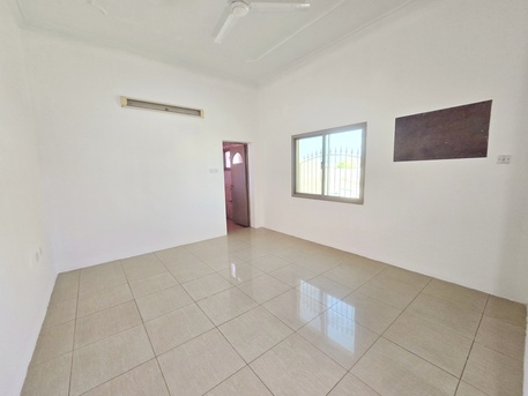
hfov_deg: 106.2
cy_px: 198
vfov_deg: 89.9
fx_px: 198
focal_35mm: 13
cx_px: 264
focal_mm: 2.2
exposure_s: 1/100
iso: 125
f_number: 2.2
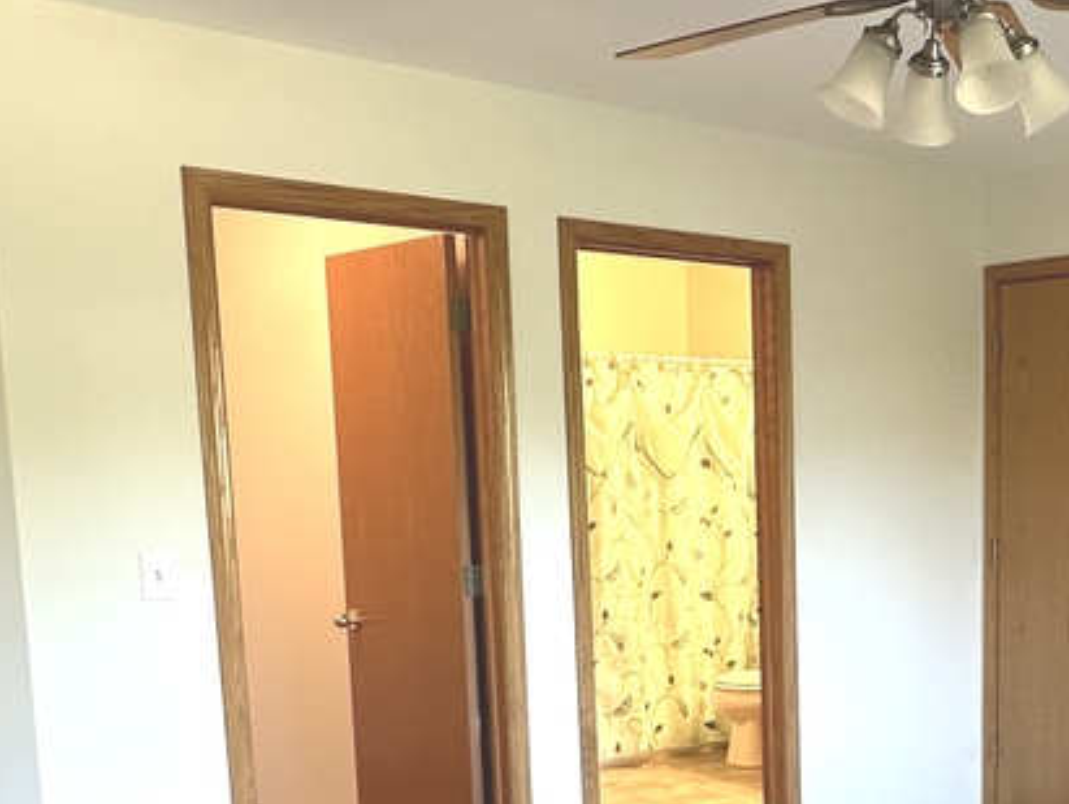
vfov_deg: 28.8
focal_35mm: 49
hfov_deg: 36.6
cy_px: 695
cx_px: 949
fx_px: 1515
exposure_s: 1/60
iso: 200
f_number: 2.2
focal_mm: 2.22
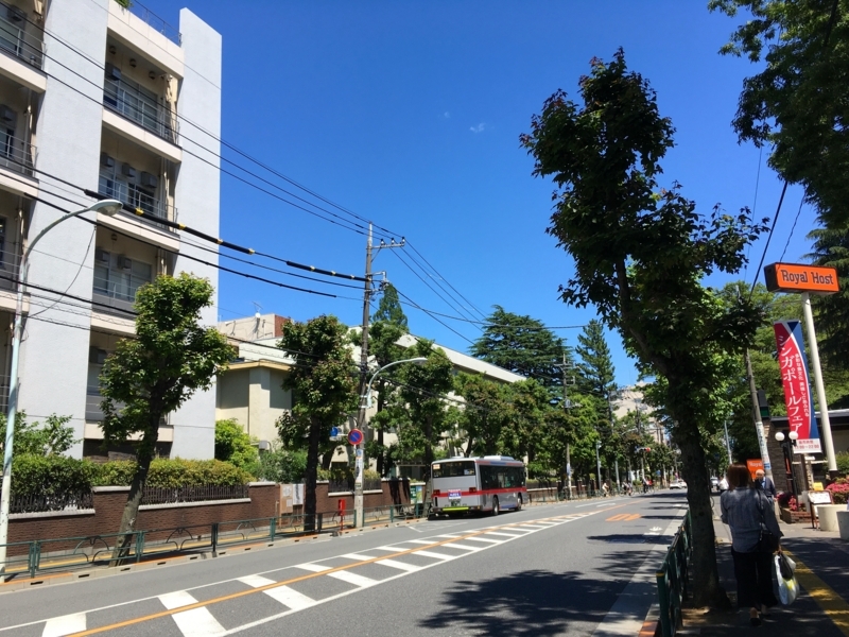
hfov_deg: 61.7
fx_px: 711
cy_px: 318
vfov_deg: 48.2
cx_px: 424
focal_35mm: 29
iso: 25
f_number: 2.2
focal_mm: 4.15
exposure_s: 1/1241
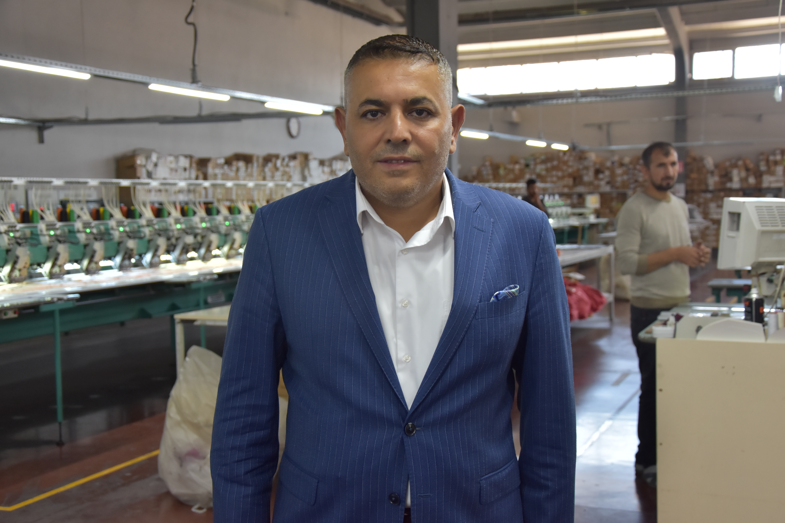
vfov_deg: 28.1
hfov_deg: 41.1
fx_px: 1047
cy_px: 262
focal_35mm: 48
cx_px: 392
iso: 800
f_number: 4.5
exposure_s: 1/80
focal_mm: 32
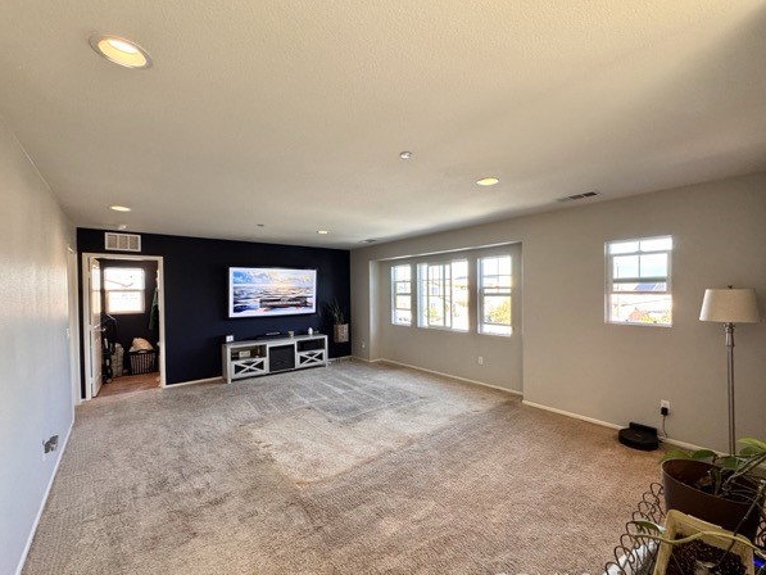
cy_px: 295
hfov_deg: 98.0
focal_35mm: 15
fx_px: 332
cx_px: 408
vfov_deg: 81.7
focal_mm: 2.22
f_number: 2.2
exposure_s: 1/120
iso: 200
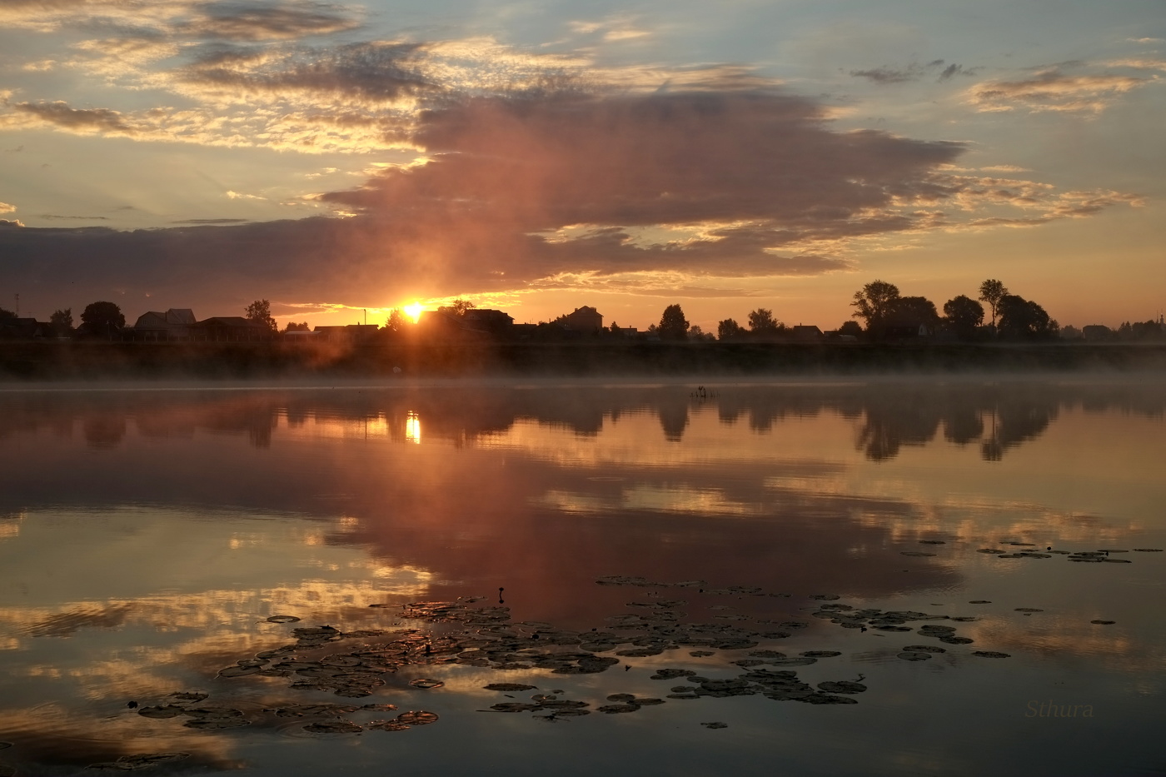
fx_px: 1522
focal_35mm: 47
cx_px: 583
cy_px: 388
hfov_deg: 41.9
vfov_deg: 28.6
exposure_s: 1/500
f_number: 5.6
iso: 200
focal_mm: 31.5
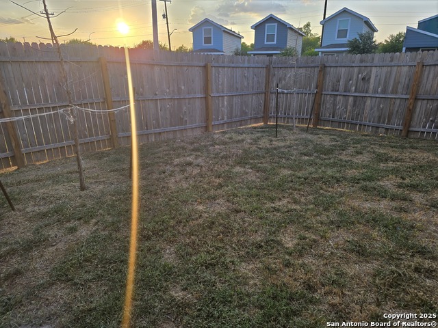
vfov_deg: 58.9
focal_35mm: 23
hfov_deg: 73.9
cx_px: 219
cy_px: 164
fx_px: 291
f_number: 1.7
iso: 12
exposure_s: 1/243
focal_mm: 6.3
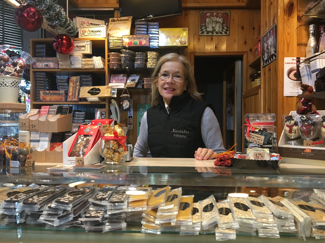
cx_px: 162
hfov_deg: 61.7
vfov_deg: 48.2
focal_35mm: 29
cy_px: 122
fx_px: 272
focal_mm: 4.15
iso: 100
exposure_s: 1/33
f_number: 2.2
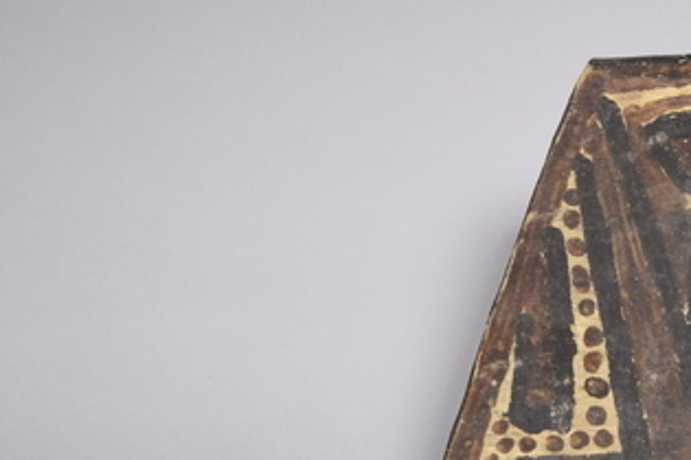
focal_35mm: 122
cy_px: 268
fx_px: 2342
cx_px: 733
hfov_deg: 16.4
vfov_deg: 11.2
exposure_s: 1/100
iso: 400
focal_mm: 32
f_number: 13
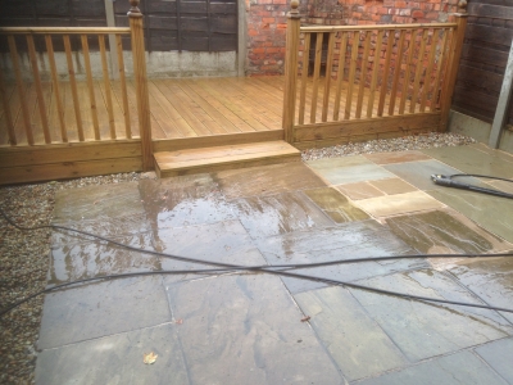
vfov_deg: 42.9
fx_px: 489
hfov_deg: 55.4
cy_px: 192
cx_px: 256
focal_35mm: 33
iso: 50
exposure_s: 1/186
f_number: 2.4
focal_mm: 4.12
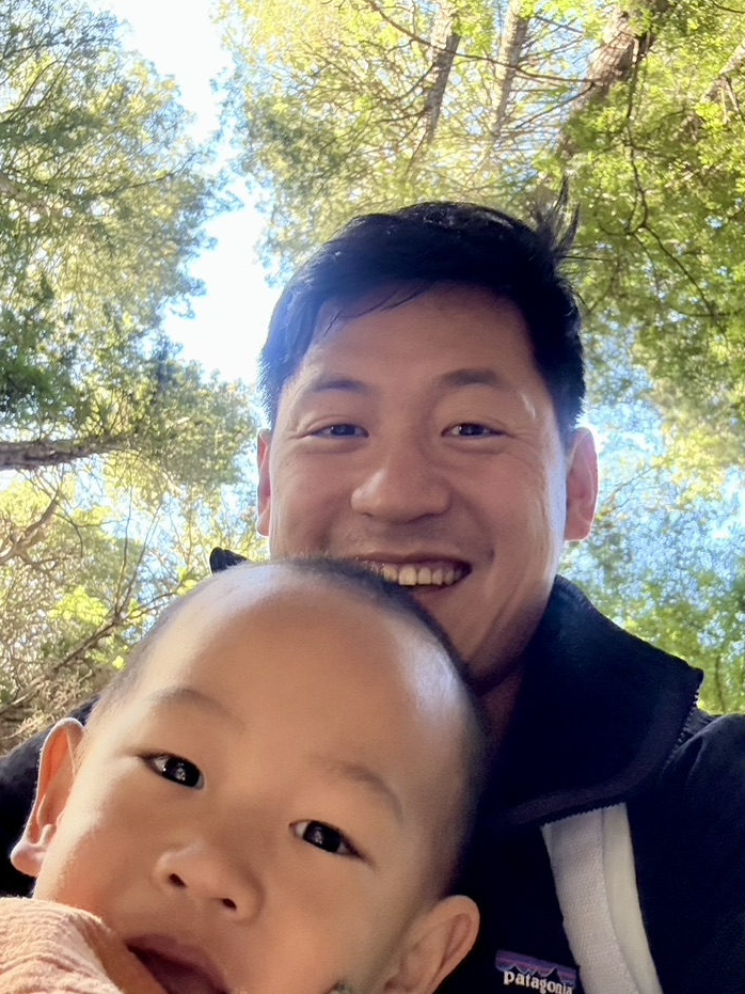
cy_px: 528
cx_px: 364
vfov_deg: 55.3
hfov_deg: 42.9
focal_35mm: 33
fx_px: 947
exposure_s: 1/51
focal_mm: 2.69
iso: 320
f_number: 1.9
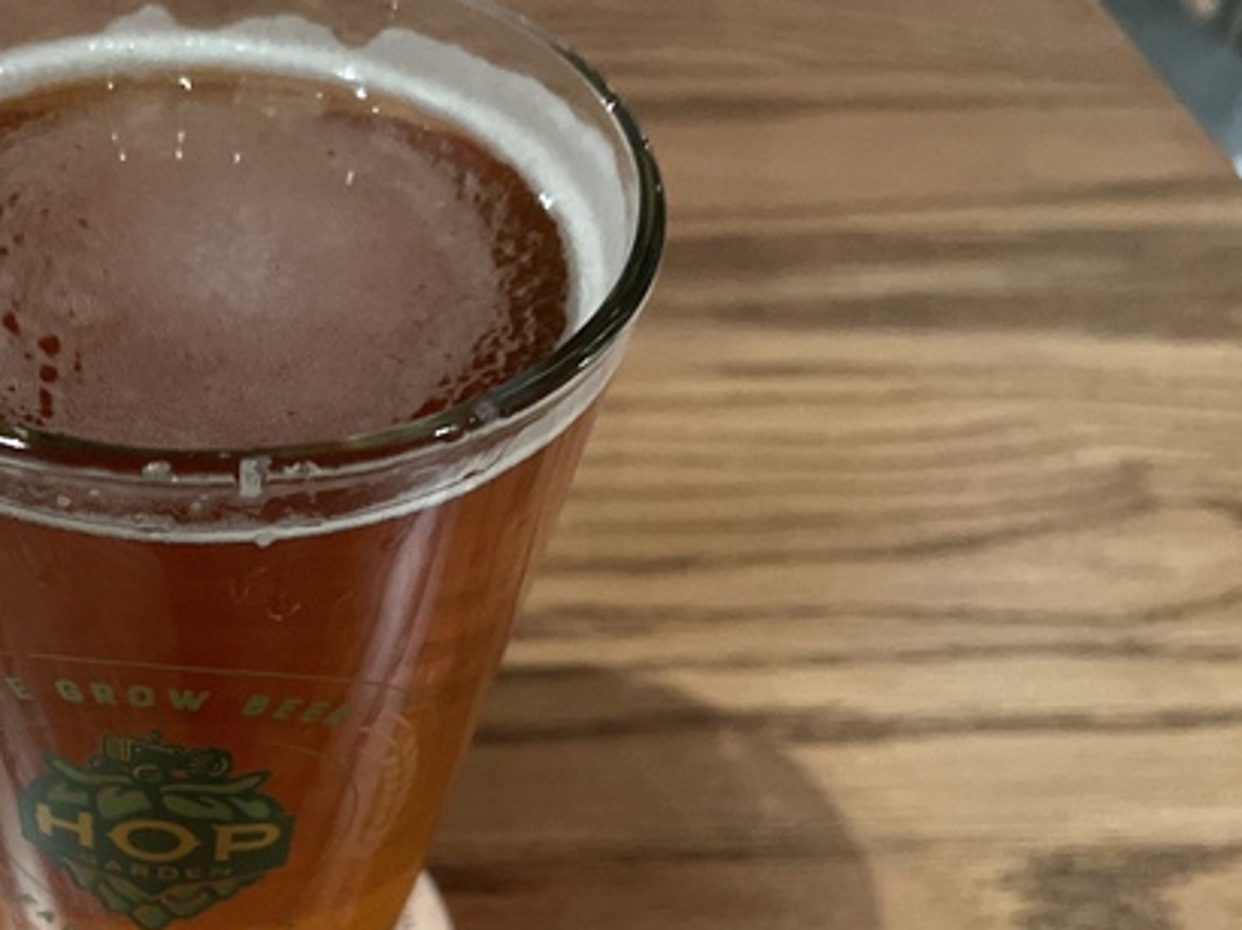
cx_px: 159
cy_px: 688
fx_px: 1649
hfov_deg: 38.8
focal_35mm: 46
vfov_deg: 31.0
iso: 500
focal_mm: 4.2
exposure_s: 1/60
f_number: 1.6
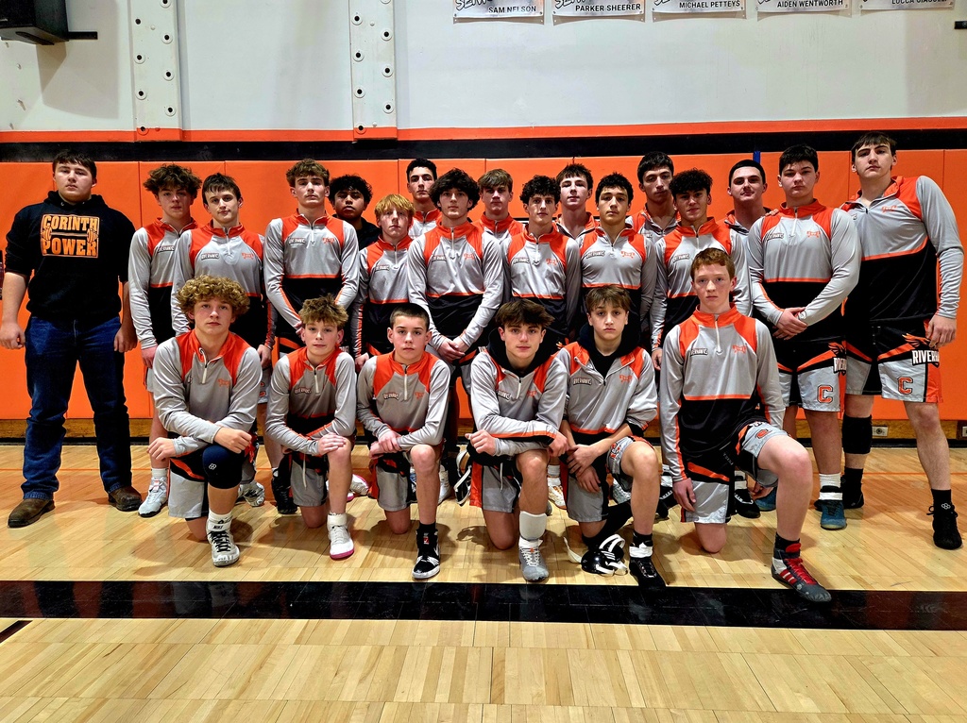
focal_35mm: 23
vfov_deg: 58.8
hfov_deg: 74.0
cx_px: 484
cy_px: 362
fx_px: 642
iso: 250
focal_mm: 5.4
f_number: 1.8
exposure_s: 1/120
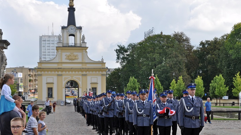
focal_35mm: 67
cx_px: 133
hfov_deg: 31.4
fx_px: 428
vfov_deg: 18.0
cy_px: 82
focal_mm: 38
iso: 200
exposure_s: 1/250
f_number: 8
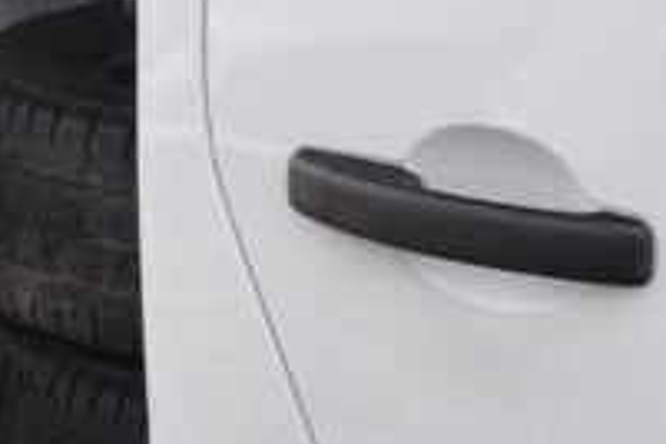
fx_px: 3385
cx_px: 50
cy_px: -172
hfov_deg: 11.2
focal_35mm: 183
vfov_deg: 7.4
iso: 400
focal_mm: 24
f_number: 7.1
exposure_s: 1/200
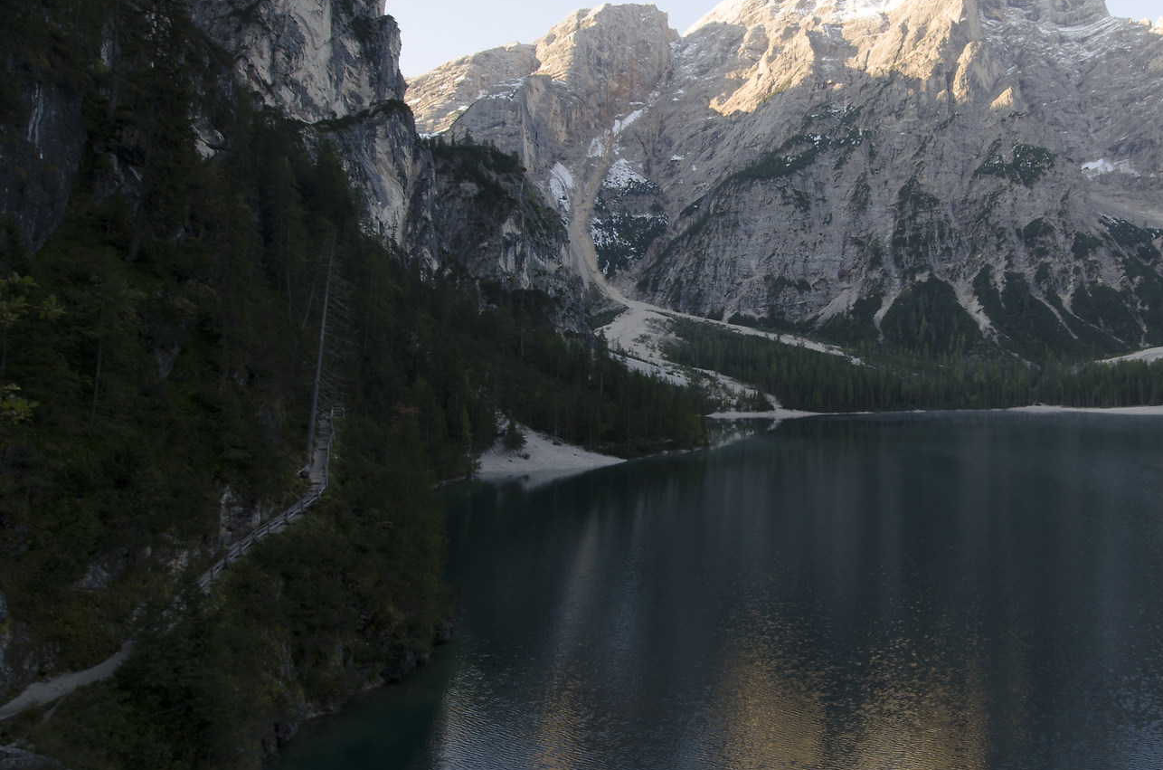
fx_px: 902
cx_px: 796
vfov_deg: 46.2
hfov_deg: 63.5
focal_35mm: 28
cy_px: 365
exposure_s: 1/10
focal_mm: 10
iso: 100
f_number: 13
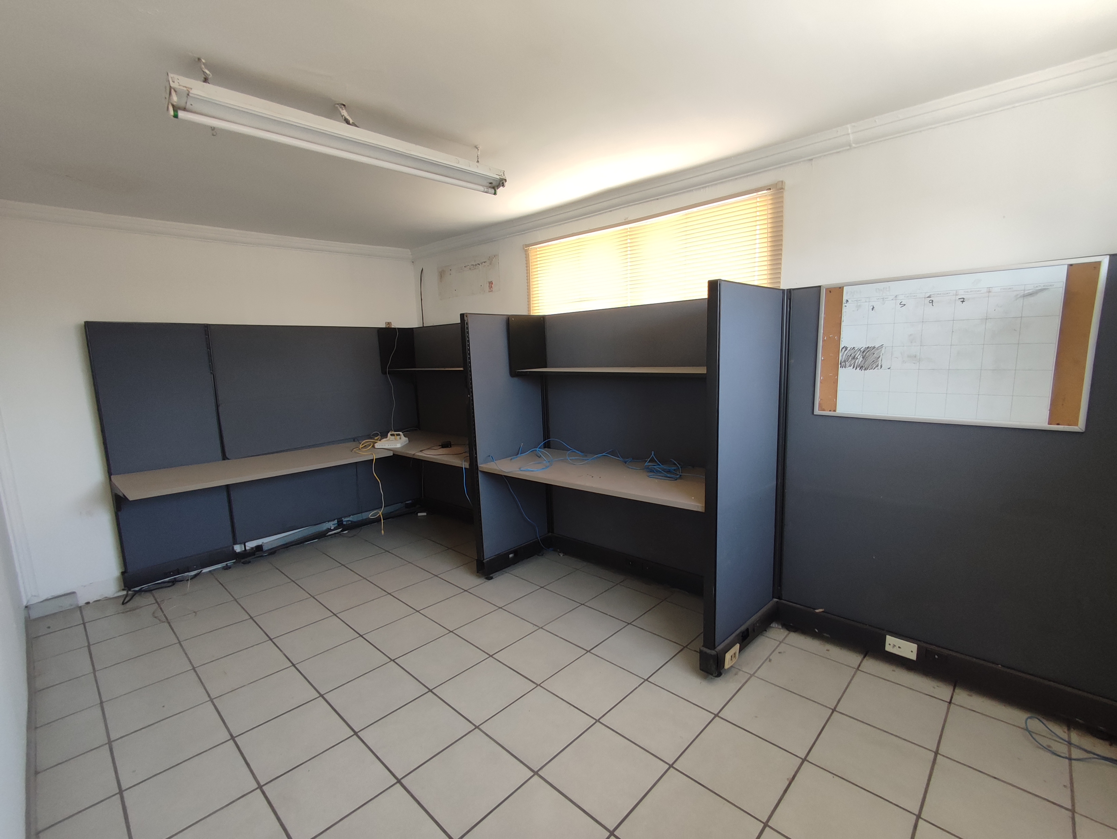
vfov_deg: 78.2
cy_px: 420
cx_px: 558
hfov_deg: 94.5
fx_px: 517
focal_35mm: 16
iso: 119
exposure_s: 1/60
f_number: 2.2
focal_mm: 1.65
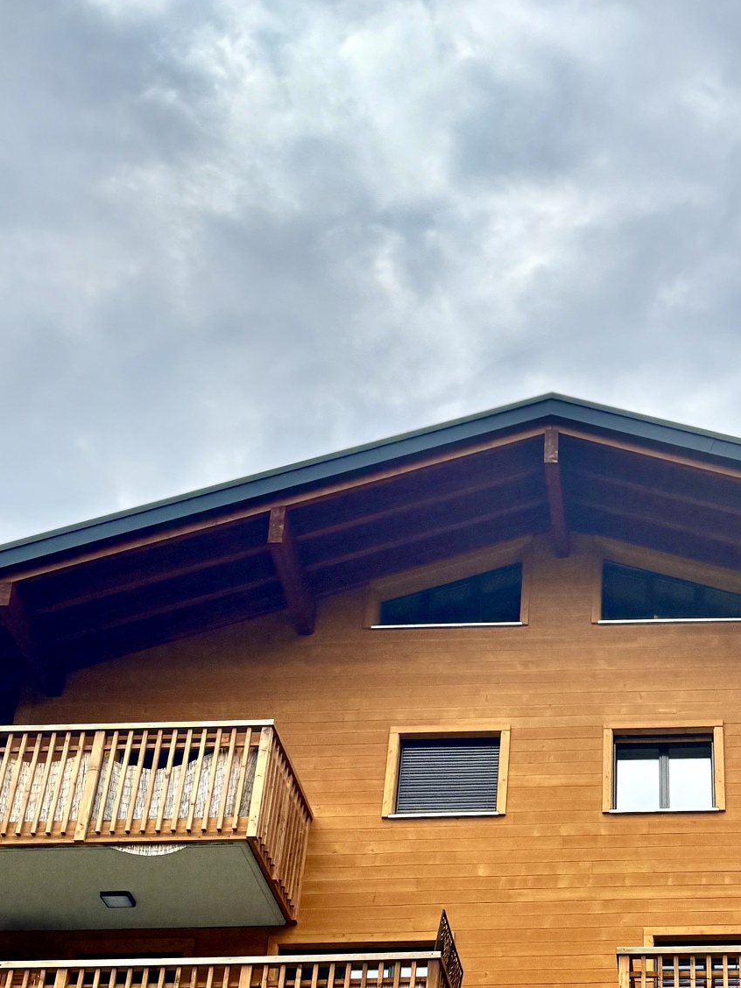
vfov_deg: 32.5
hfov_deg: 24.2
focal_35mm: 59
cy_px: 647
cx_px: 644
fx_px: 1684
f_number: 1.6
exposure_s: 1/7692
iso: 50
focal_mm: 5.96
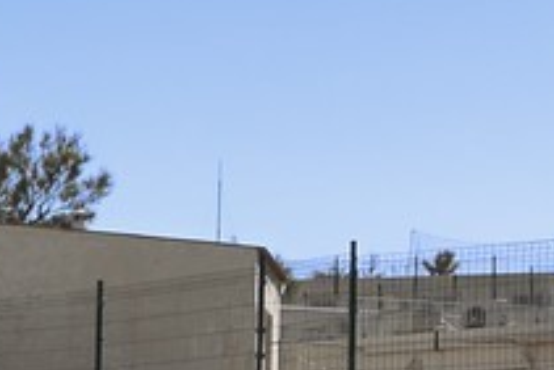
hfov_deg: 7.5
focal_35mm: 212
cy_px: 771
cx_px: -1510
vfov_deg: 6.3
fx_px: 3265
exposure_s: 1/250
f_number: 14
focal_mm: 28
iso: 200
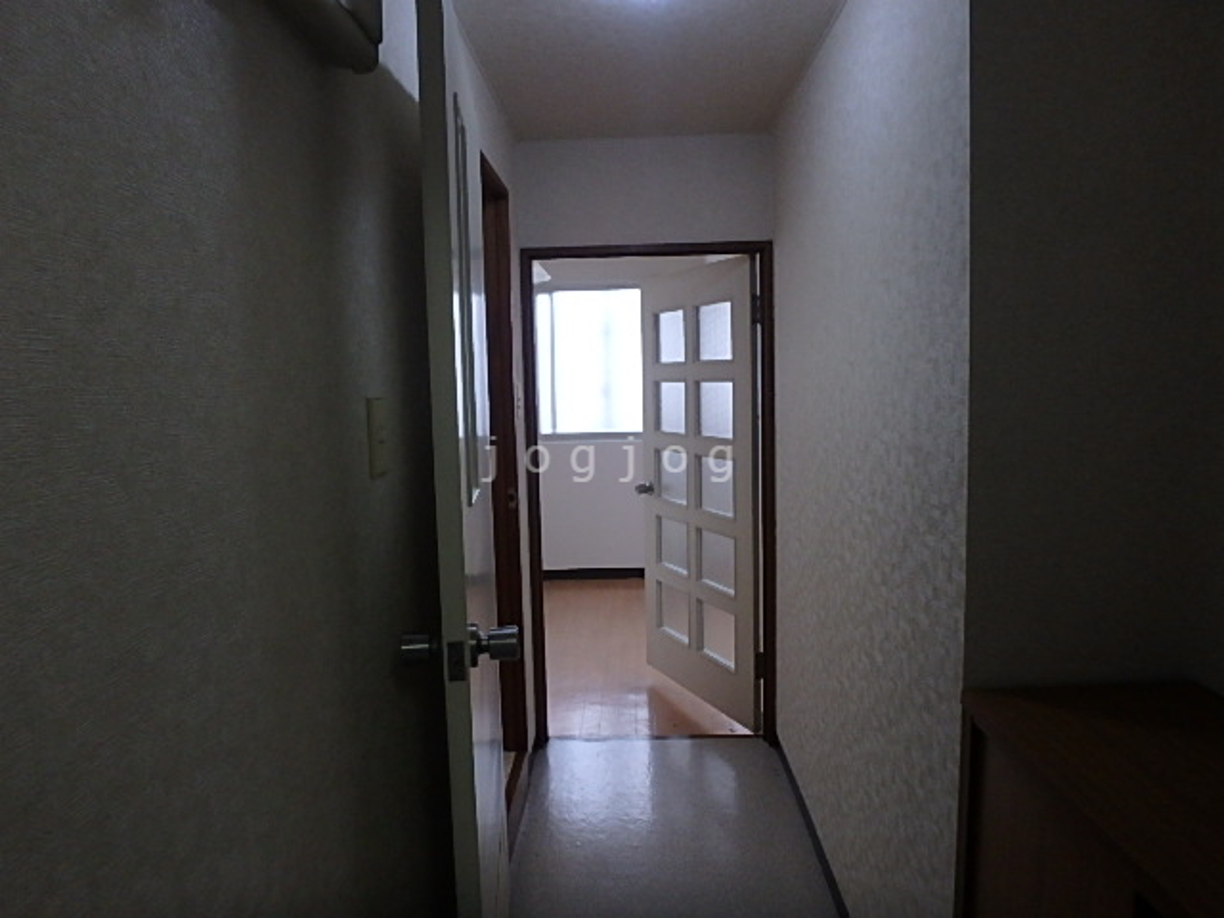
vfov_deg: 63.4
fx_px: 743
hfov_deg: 79.0
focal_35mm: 21
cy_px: 459
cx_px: 612
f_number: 3.5
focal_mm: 3.7
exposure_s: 1/60
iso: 500
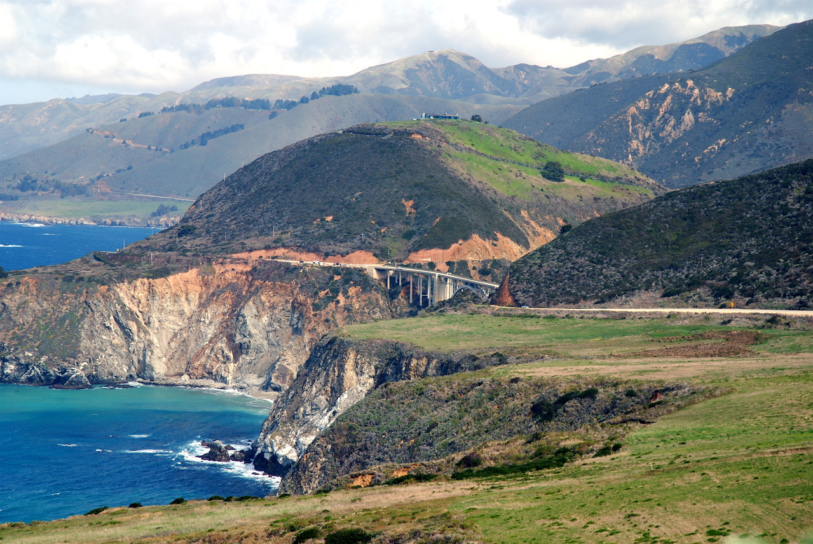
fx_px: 2204
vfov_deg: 14.1
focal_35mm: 98
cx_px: 406
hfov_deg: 20.9
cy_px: 272
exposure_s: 1/100
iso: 200
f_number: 9
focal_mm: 65
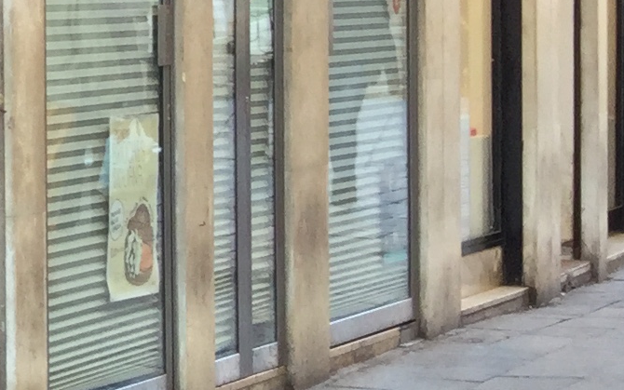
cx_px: -699
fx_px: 2721
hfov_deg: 11.5
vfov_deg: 8.2
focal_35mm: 160
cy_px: 86
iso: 32
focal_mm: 3.3
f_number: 2.4
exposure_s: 1/50
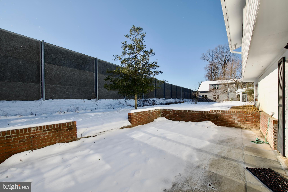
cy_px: 96
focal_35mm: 15
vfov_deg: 77.3
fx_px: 120
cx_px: 144
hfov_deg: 100.4
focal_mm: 10
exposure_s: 1/500
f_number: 7.1
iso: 100
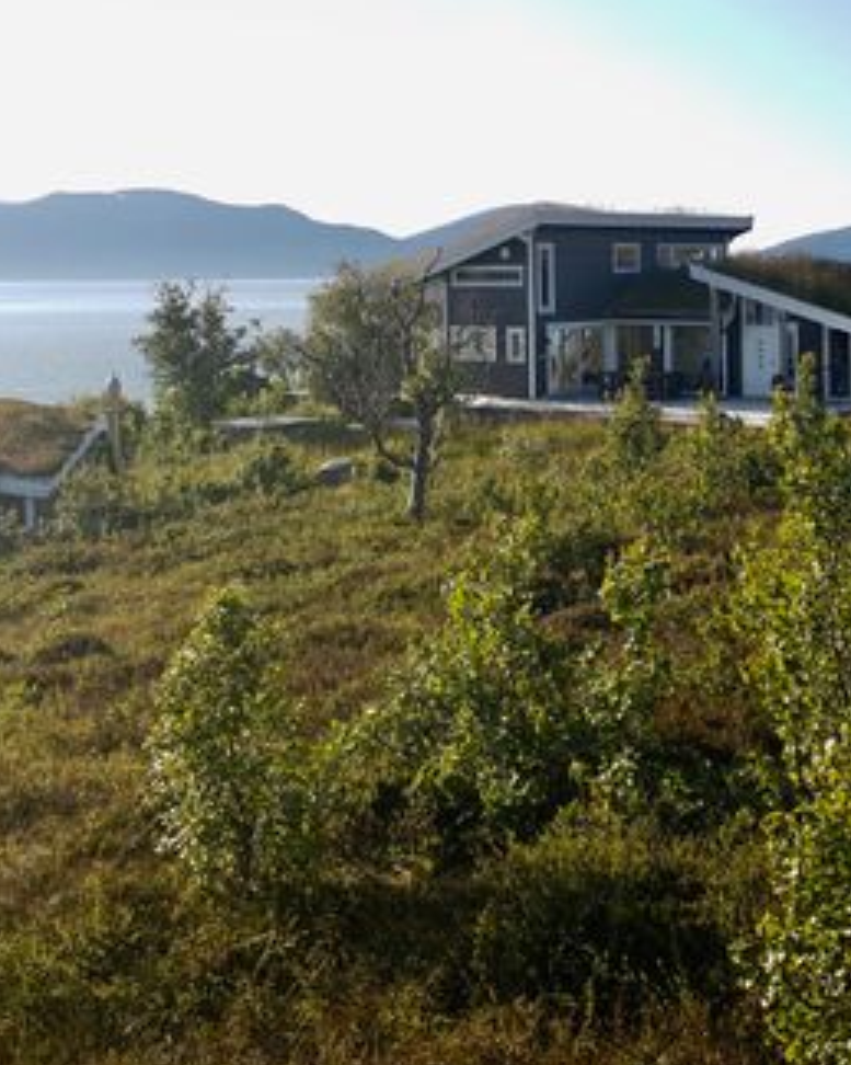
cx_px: 588
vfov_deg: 39.1
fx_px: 1480
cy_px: 355
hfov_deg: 31.7
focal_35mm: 47
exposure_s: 1/1605
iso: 50
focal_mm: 4.3
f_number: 1.5
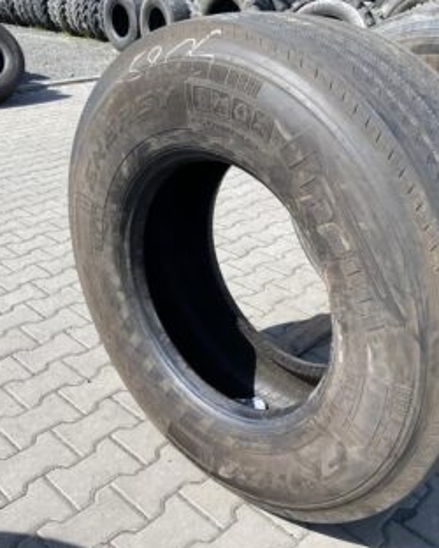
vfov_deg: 51.5
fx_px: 568
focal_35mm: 35
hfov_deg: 42.2
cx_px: 242
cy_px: 280
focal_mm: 4.25
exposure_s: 1/1429
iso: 32
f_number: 1.8
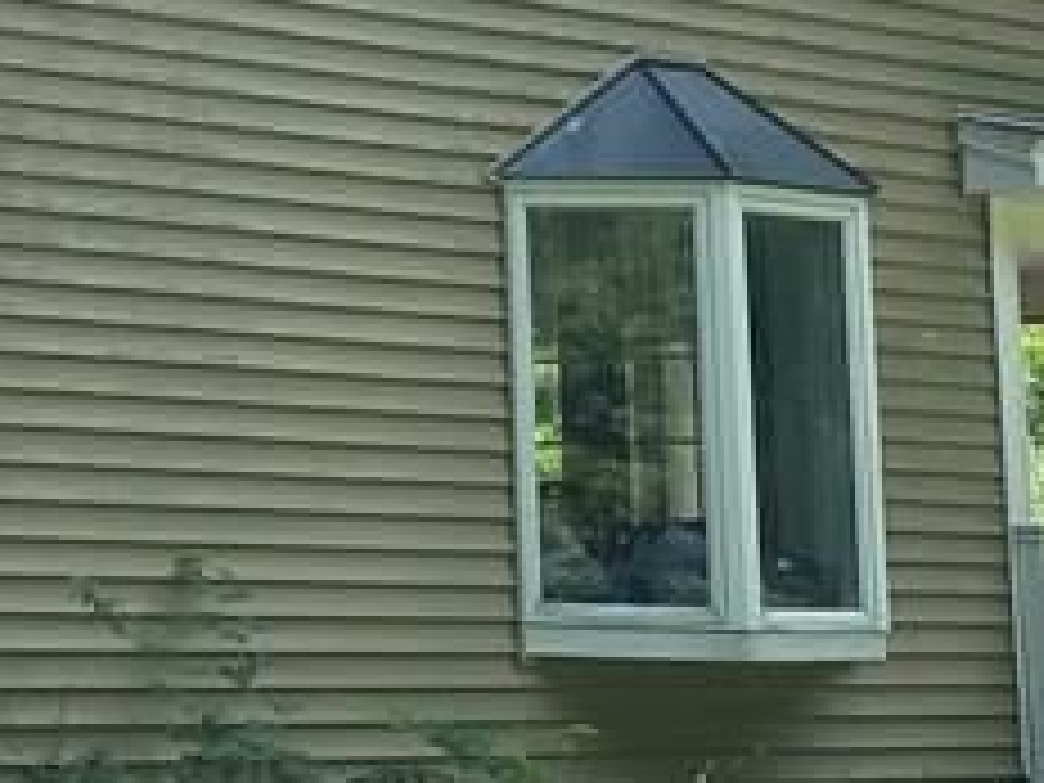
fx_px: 3468
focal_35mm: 115
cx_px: -518
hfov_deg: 15.8
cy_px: -176
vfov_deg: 12.6
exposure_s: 1/2222
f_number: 1.8
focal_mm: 4.25
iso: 32
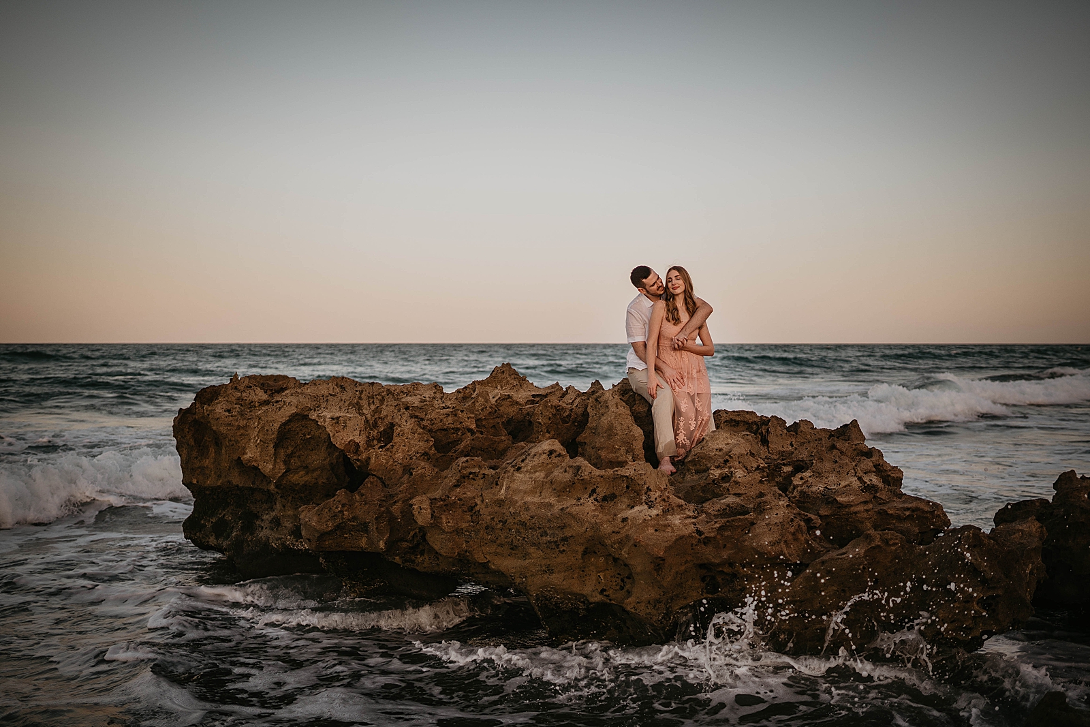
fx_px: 1060
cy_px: 364
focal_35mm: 35
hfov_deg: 54.4
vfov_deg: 37.9
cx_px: 545
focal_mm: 35
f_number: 1.4
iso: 160
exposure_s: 1/2000
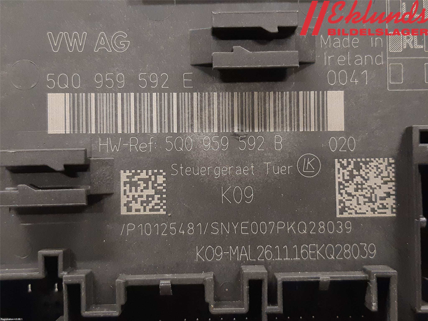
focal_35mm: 26
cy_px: 160
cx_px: 214
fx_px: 321
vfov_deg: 53.1
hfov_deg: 67.3
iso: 250
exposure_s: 1/33
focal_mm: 3.93
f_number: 1.7
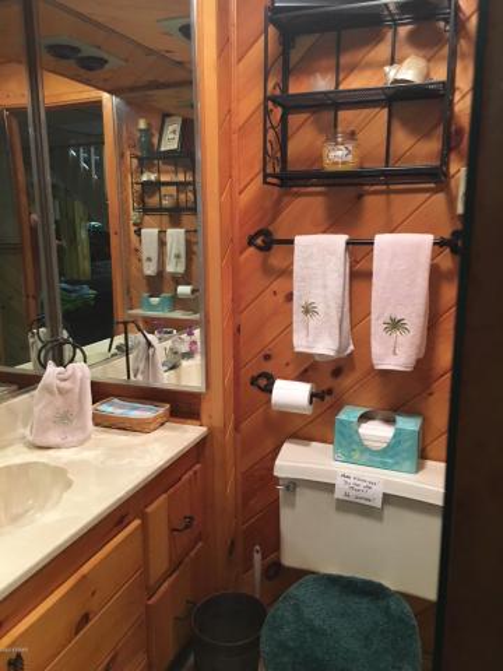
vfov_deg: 61.7
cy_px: 336
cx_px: 252
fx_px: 562
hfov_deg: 48.2
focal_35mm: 29
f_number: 2.2
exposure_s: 1/30
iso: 160
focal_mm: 4.15
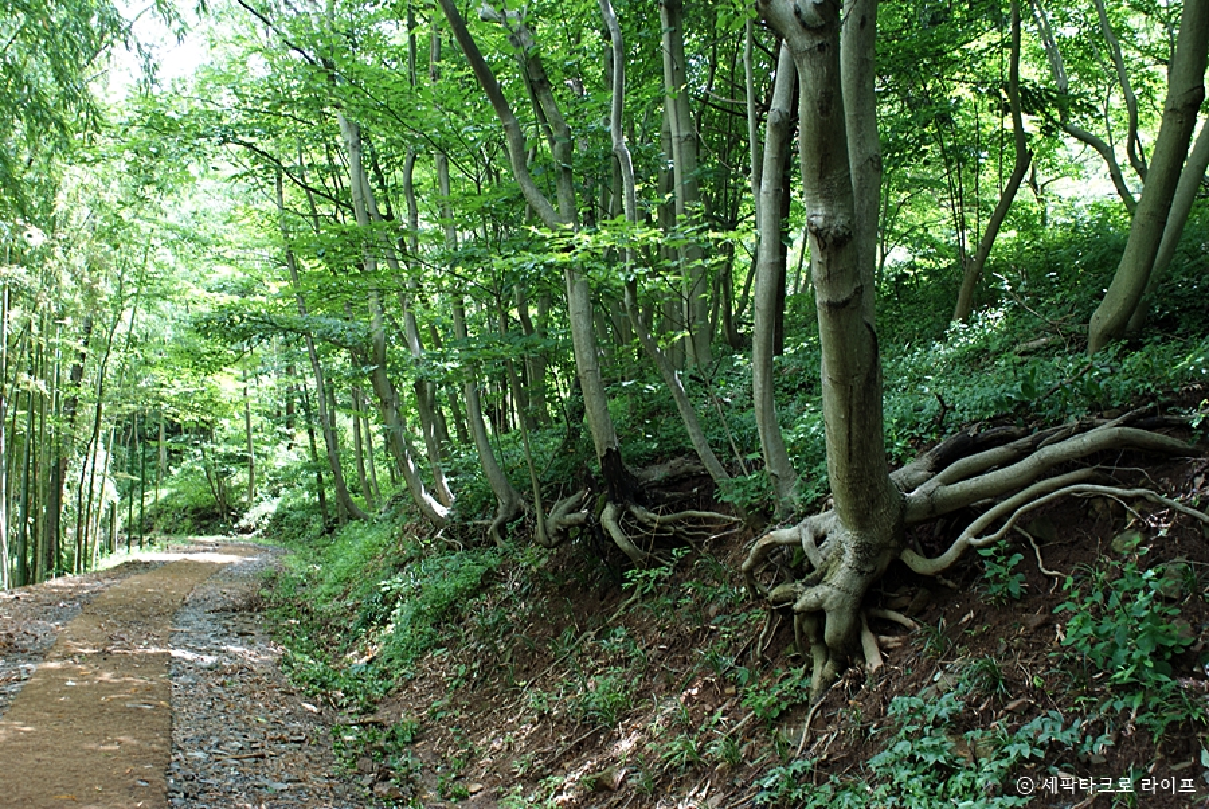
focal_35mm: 39
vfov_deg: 34.3
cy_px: 404
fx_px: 1311
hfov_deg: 49.5
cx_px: 604
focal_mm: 26
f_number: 4.5
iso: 100
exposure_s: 1/15
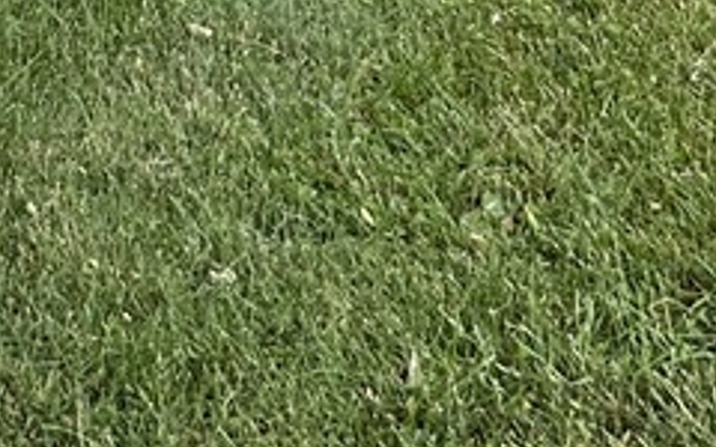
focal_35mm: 89
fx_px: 1737
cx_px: -546
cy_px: -921
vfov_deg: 10.3
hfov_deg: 18.6
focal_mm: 2.22
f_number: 2.2
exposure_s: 1/299
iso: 40
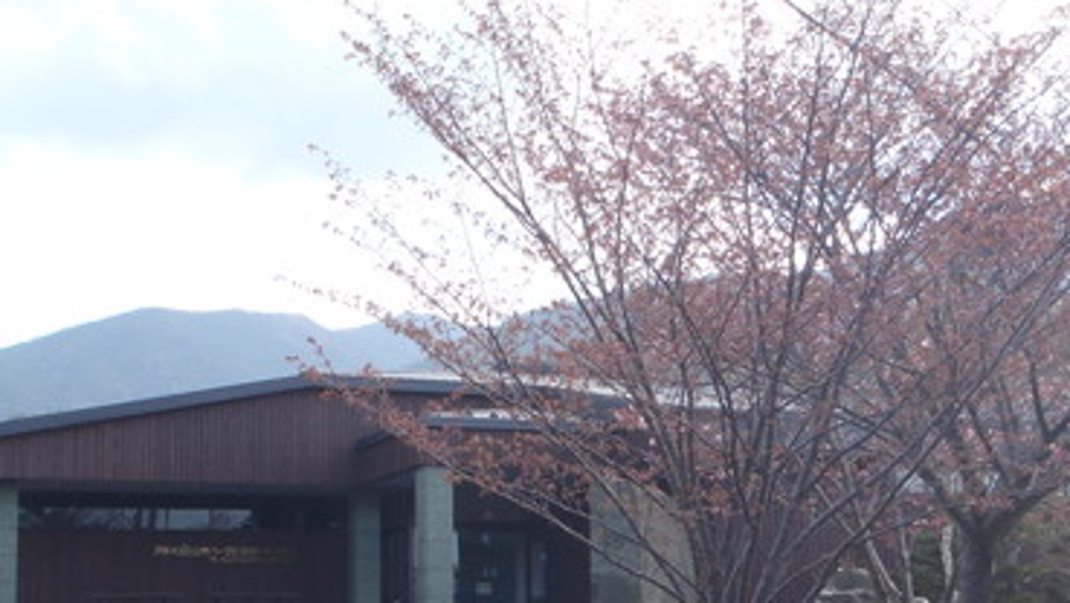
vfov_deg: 19.3
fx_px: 1760
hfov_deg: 33.8
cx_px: 609
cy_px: 431
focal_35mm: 62
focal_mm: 7.57
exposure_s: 1/80
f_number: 5
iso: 80
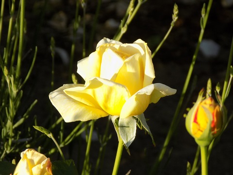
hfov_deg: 7.6
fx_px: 1743
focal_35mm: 259
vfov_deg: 5.7
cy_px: 88
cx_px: 116
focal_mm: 46
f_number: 5.7
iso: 80
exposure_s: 1/200
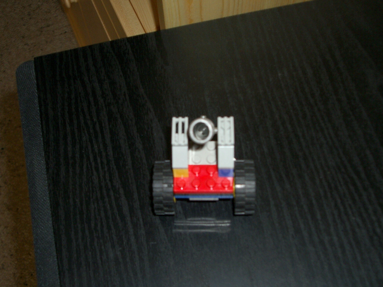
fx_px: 542
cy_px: 144
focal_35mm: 49
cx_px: 192
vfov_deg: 29.7
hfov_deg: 38.9
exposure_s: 1/40
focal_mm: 8.2
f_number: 3.1
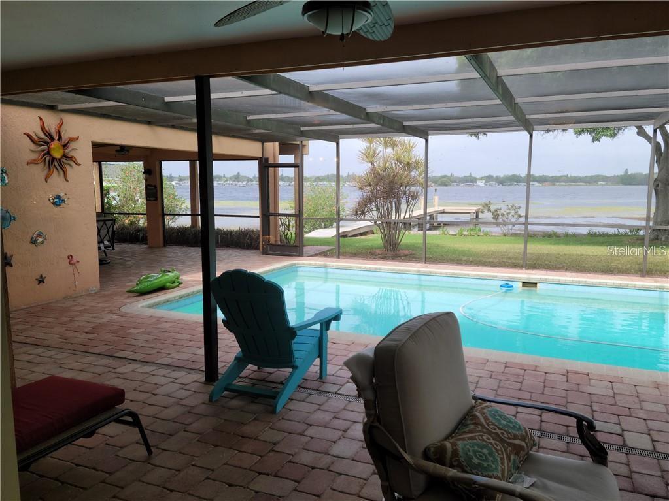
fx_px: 541
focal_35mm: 28
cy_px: 250
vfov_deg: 49.7
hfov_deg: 63.4
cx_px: 334
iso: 25
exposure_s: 1/232
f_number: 2
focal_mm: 5.9
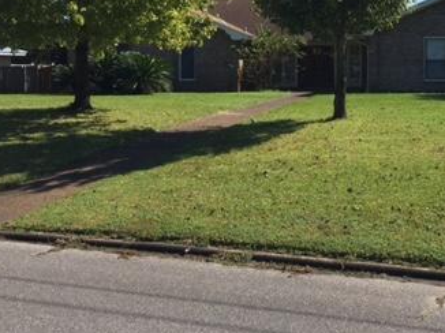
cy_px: 66
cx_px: 358
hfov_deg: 32.8
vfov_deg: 25.2
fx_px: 732
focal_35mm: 57
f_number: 2.2
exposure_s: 1/1799
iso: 32
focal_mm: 4.15
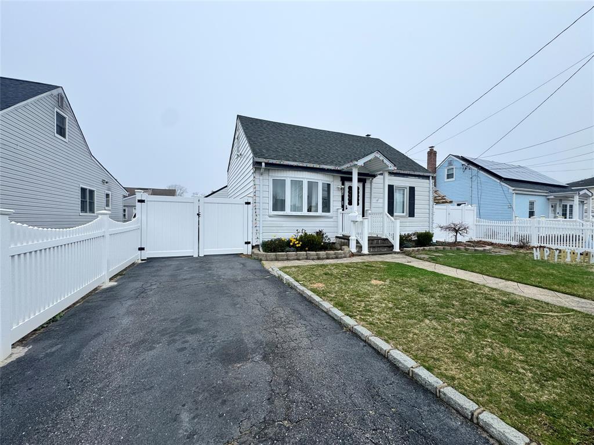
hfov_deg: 102.1
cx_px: 297
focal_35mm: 14
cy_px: 222
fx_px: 240
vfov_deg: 85.7
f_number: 2.2
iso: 40
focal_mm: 2.22
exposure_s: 1/956
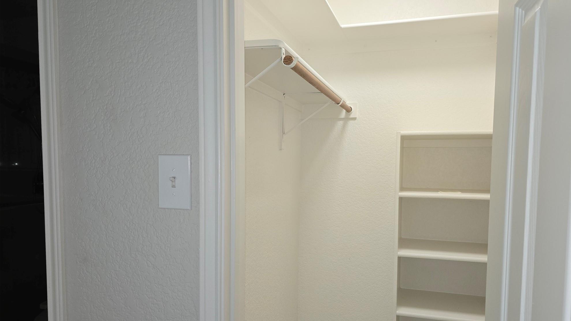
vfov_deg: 44.2
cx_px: 296
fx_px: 394
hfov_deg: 71.9
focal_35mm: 26
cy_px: 192
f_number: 1.7
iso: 64
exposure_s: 1/60
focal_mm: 6.3
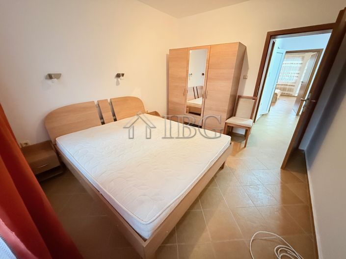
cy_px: 130
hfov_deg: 102.1
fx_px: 140
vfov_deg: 85.6
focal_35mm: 14
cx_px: 173
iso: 800
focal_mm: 2.22
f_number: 2.2
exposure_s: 1/50
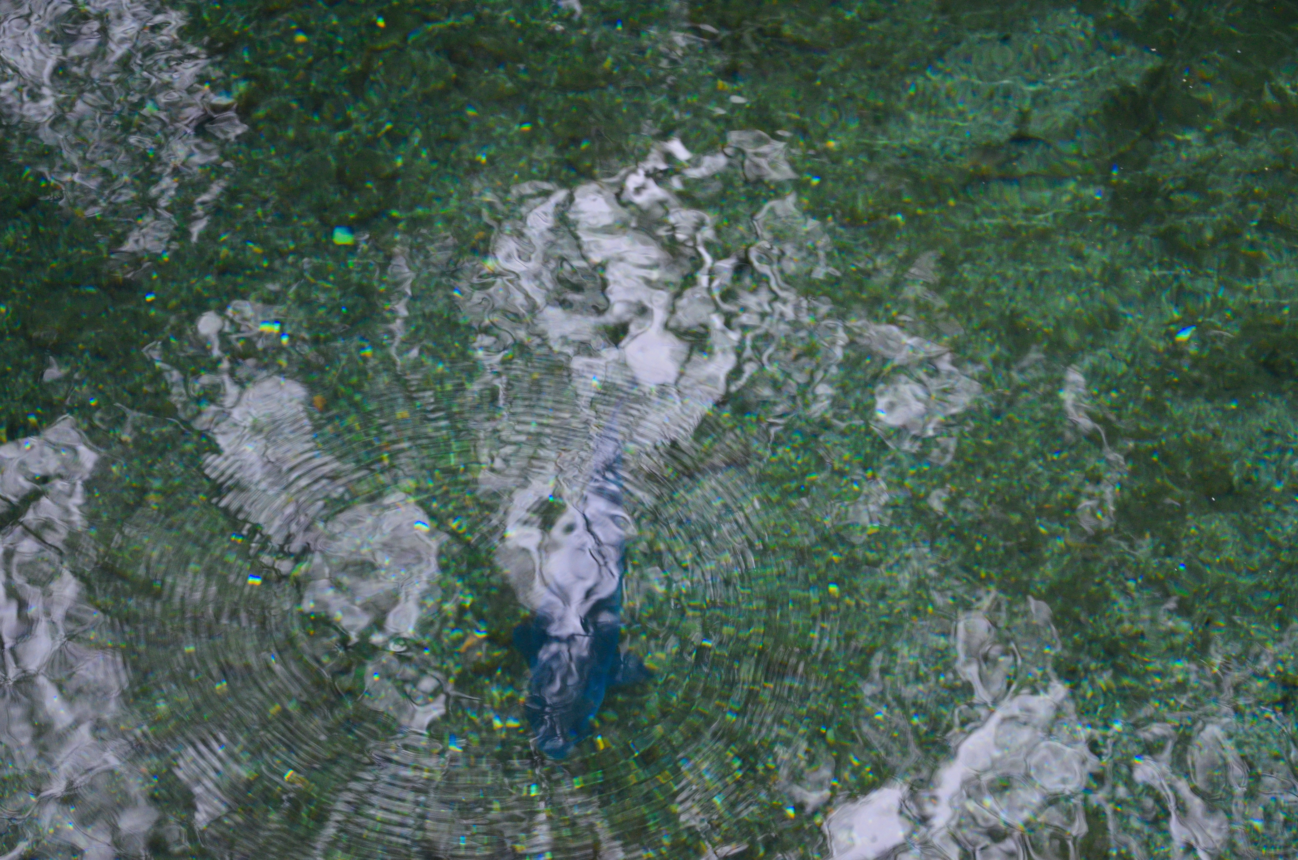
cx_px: 649
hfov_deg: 26.0
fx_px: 2807
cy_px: 430
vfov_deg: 17.4
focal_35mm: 78
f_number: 5
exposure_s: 1/60
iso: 800
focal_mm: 52
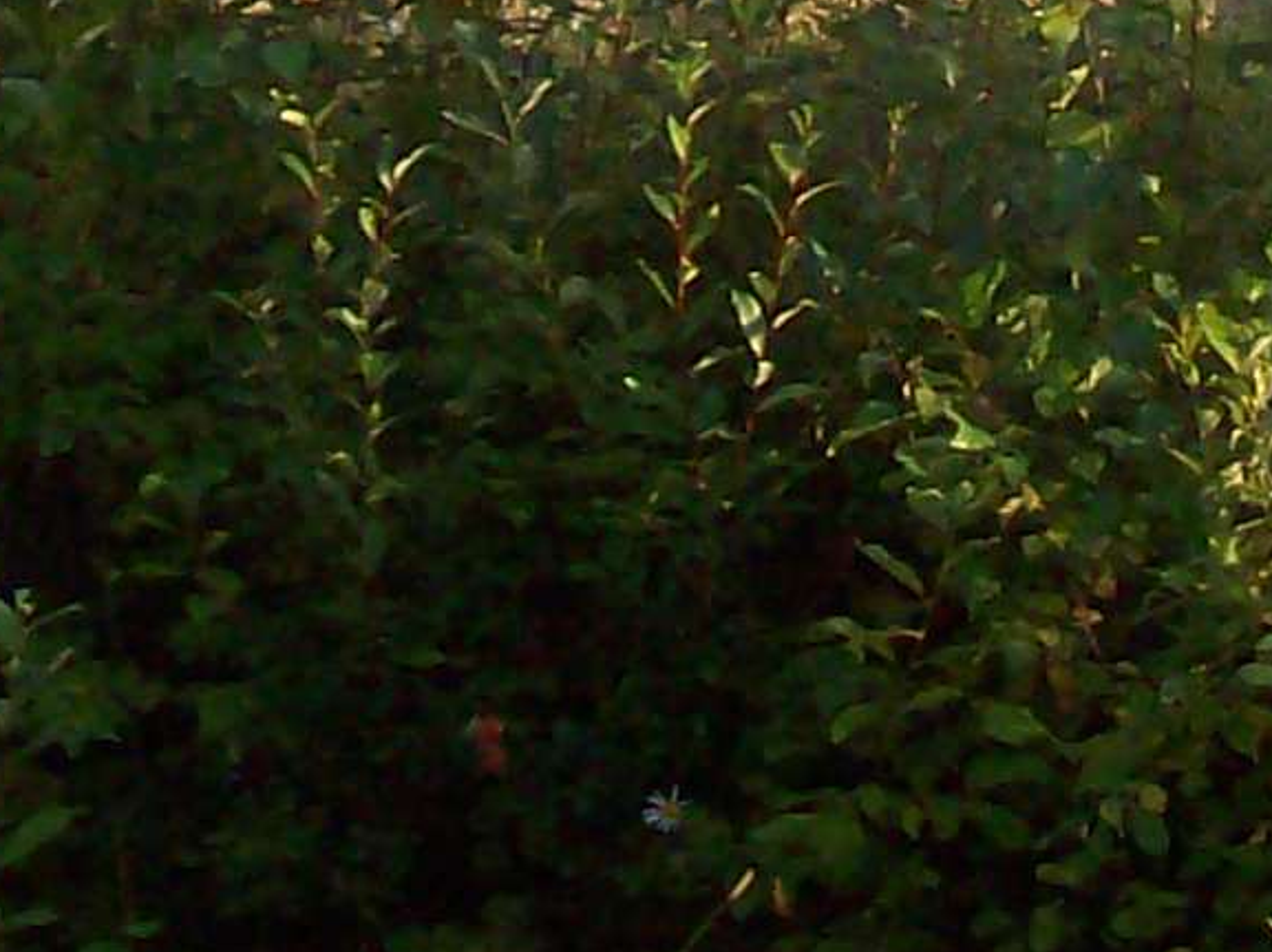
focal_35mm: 277
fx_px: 10170
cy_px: -1029
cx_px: 1064
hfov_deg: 7.1
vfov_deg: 5.2
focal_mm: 9.4
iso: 80
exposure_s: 1/294
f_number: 3.4
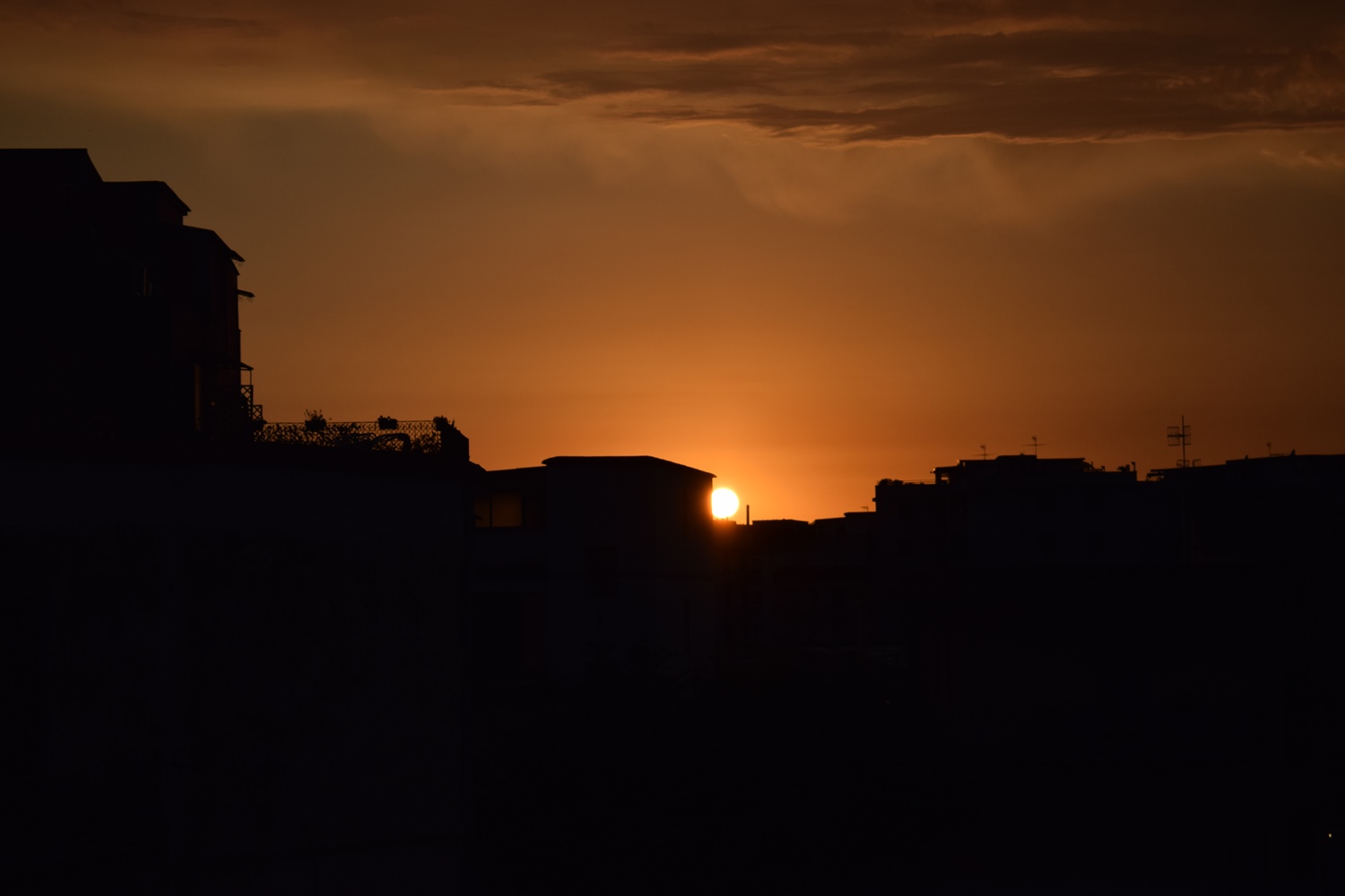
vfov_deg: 16.6
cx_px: 672
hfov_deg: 24.6
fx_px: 3082
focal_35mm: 82
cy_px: 448
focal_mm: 55
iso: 200
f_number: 5.6
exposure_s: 1/4000
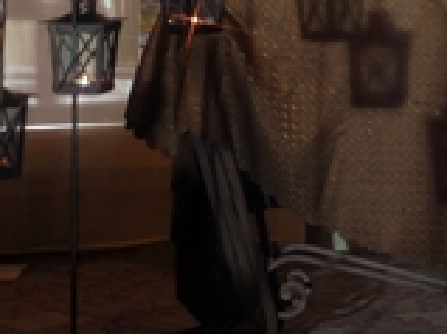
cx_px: 683
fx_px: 5794
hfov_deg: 4.4
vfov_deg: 3.3
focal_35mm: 449
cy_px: -173
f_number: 9
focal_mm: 90
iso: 800
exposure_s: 1/40
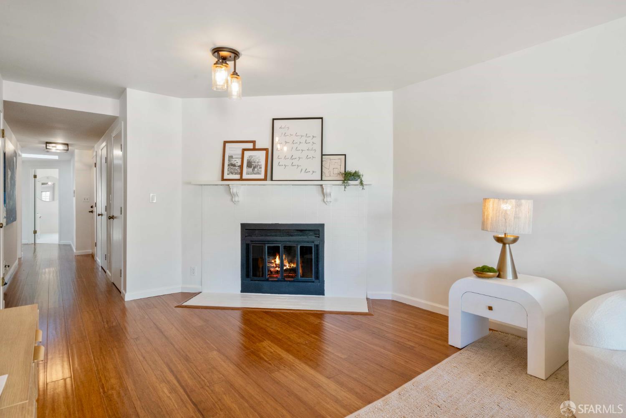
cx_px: 313
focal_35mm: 18
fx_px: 313
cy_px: 209
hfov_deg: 90.0
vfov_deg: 67.4
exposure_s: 1/6
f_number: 13
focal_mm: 18
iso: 640
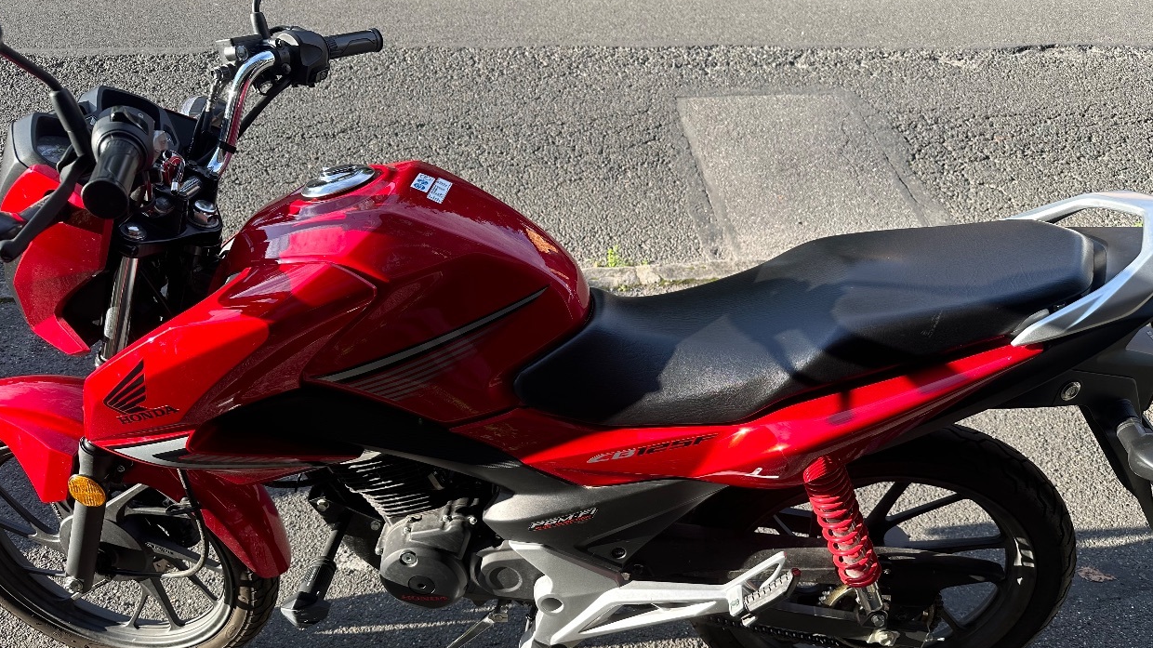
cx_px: 573
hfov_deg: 69.9
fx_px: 825
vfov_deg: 42.4
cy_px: 418
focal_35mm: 27
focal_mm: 6.86
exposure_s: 1/549
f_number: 1.78
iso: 80
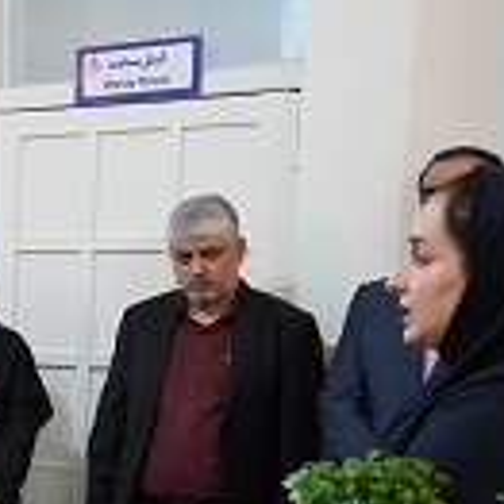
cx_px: -373
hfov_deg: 18.0
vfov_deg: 21.2
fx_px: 1301
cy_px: 492
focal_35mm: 79
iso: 4000
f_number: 5.6
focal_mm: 24
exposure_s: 1/60
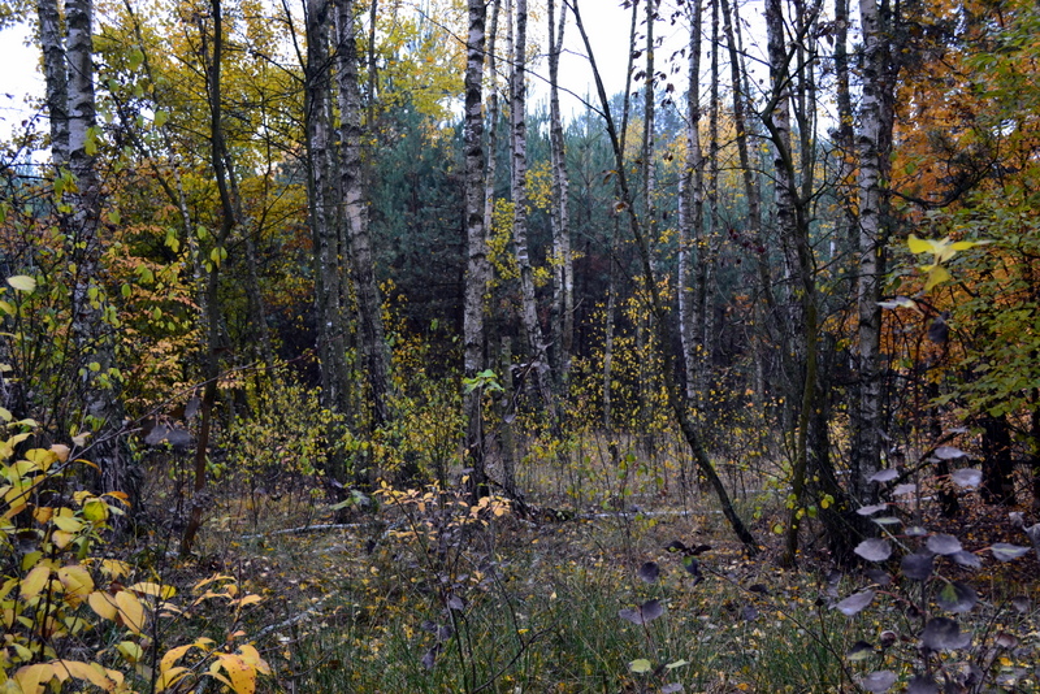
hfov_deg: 49.5
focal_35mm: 39
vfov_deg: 34.2
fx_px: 1127
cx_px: 520
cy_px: 347
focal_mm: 26
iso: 800
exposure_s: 1/60
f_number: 7.1
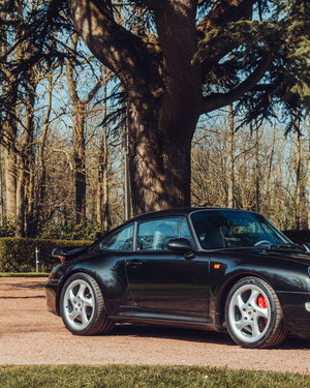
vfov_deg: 19.9
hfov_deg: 15.9
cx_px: 254
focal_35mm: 96
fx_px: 1101
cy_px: 226
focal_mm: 50
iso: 100
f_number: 7.1
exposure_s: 1/100
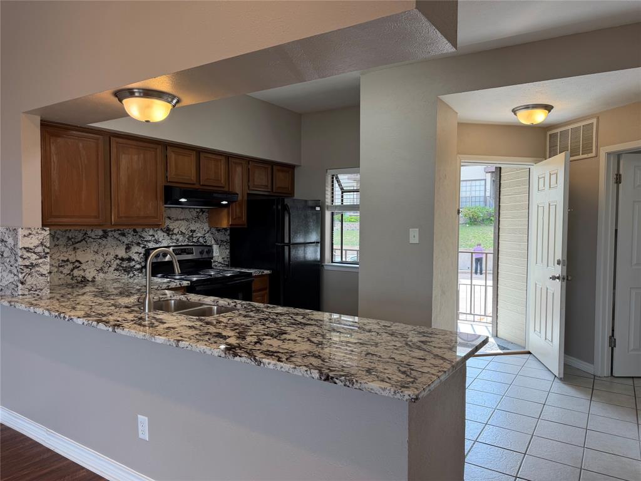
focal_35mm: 24
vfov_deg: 56.8
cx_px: 320
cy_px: 240
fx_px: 444
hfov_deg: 71.6
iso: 80
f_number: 1.78
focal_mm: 6.76
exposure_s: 1/232
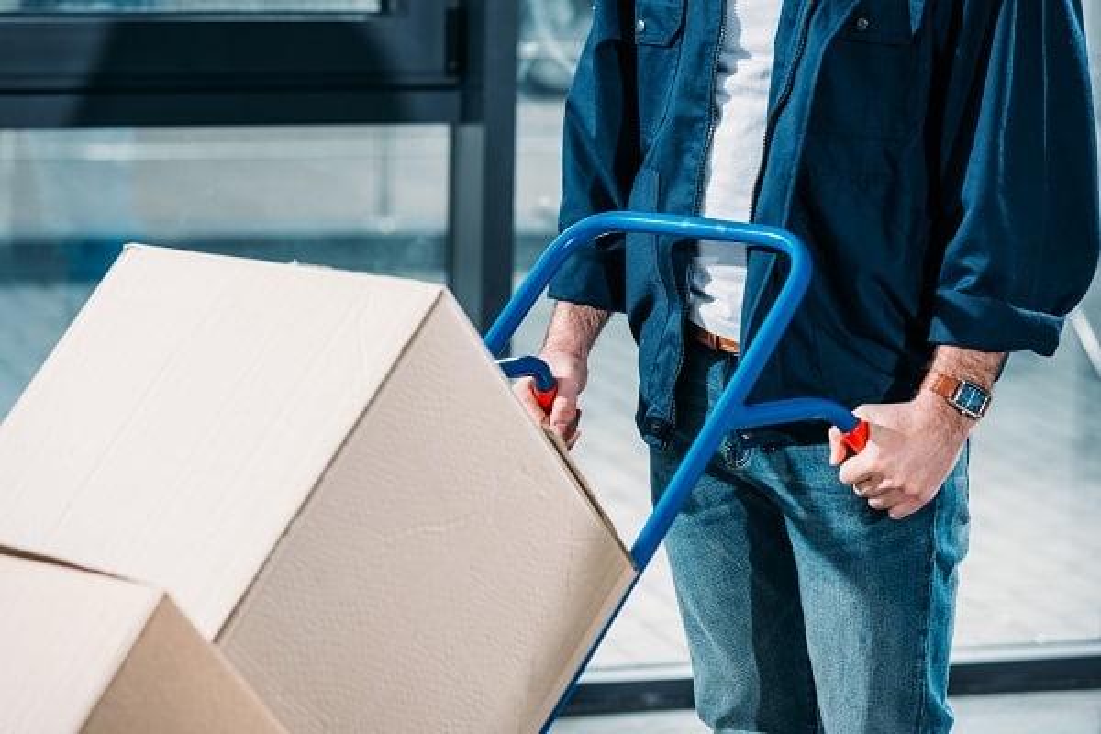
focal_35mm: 140
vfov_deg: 9.8
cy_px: 367
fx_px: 4281
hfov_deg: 14.7
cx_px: 550
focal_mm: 140
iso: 100
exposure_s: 1/160
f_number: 5
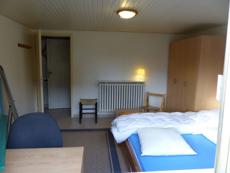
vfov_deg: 54.9
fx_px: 166
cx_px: 115
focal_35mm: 25
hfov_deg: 69.4
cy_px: 86
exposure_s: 1/60
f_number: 2.8
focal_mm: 4.5
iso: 125
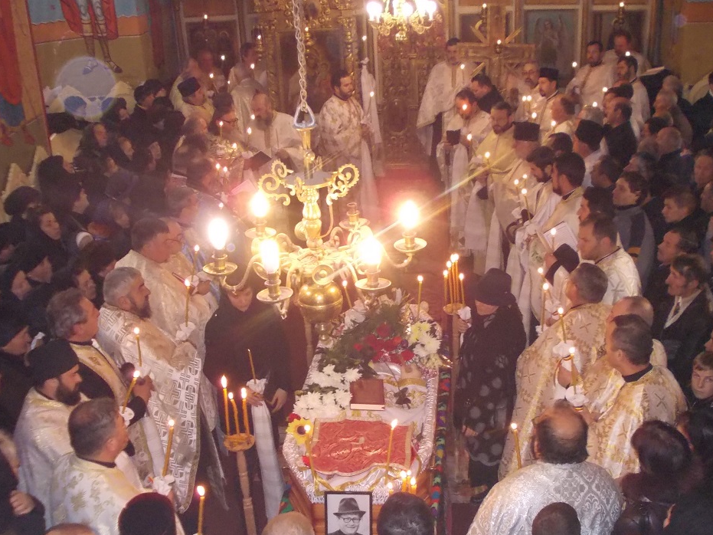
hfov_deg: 38.9
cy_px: 319
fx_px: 1009
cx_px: 395
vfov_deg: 29.6
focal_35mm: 49
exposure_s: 1/30
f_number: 3.1
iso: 320
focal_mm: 5.3
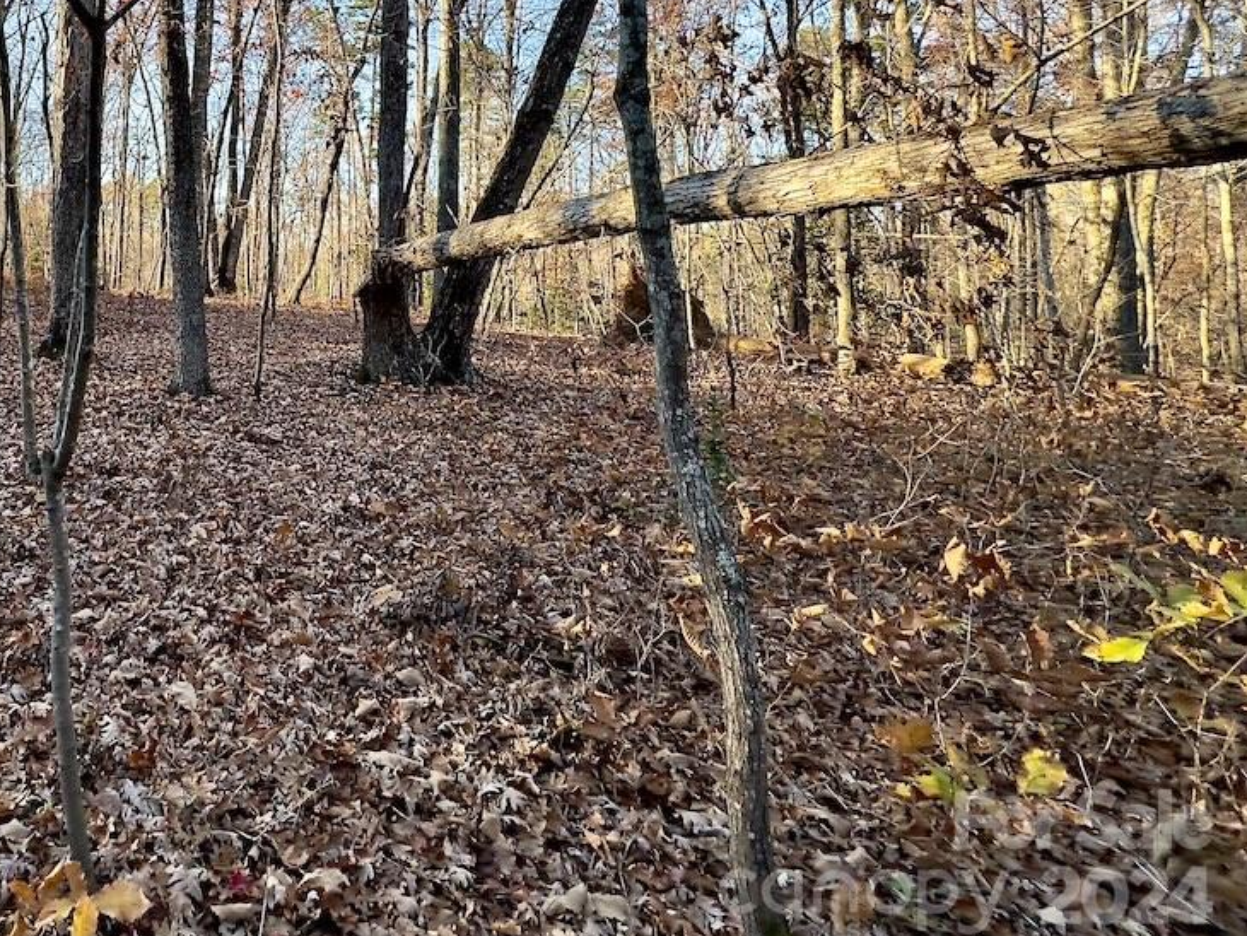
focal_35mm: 23
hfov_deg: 67.4
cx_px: 260
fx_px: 829
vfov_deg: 55.4
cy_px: 210
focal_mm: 2.22
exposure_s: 1/219
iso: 40
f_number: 2.2
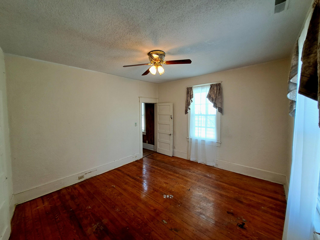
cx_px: 160
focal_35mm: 13
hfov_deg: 106.2
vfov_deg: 89.9
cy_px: 120
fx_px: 120
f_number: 2.2
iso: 50
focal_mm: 1.74
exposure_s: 1/50
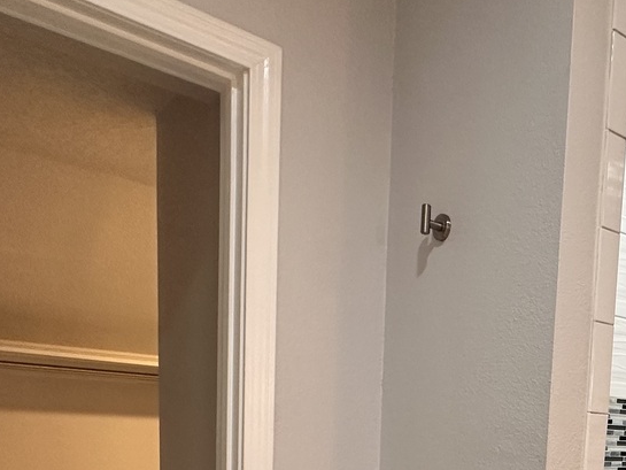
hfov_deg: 46.8
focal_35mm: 37
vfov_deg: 34.4
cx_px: 521
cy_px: 494
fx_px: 669
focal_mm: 2.22
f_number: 2.2
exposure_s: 1/120
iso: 250
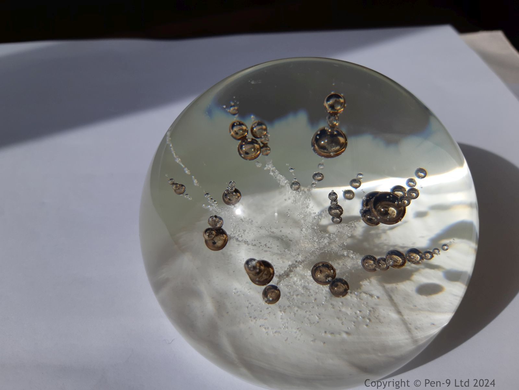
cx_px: 260
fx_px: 390
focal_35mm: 26
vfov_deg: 53.1
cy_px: 195
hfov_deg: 67.3
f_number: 1.7
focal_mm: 3.93
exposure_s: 1/5556
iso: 40
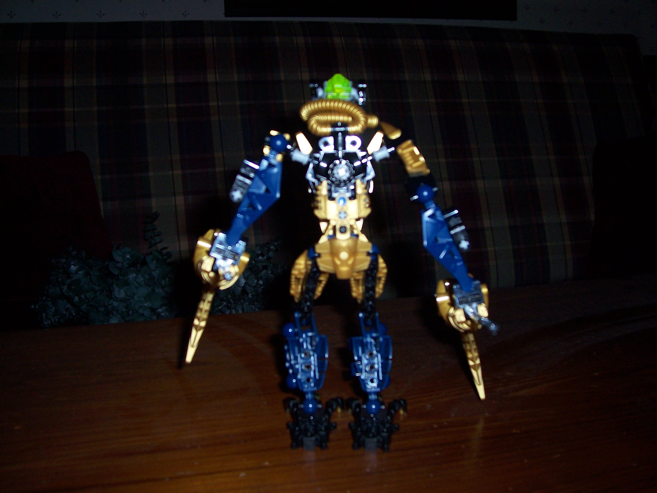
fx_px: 645
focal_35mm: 34
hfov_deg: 54.0
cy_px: 246
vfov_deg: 41.8
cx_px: 328
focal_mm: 5.6
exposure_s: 1/60
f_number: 2.7
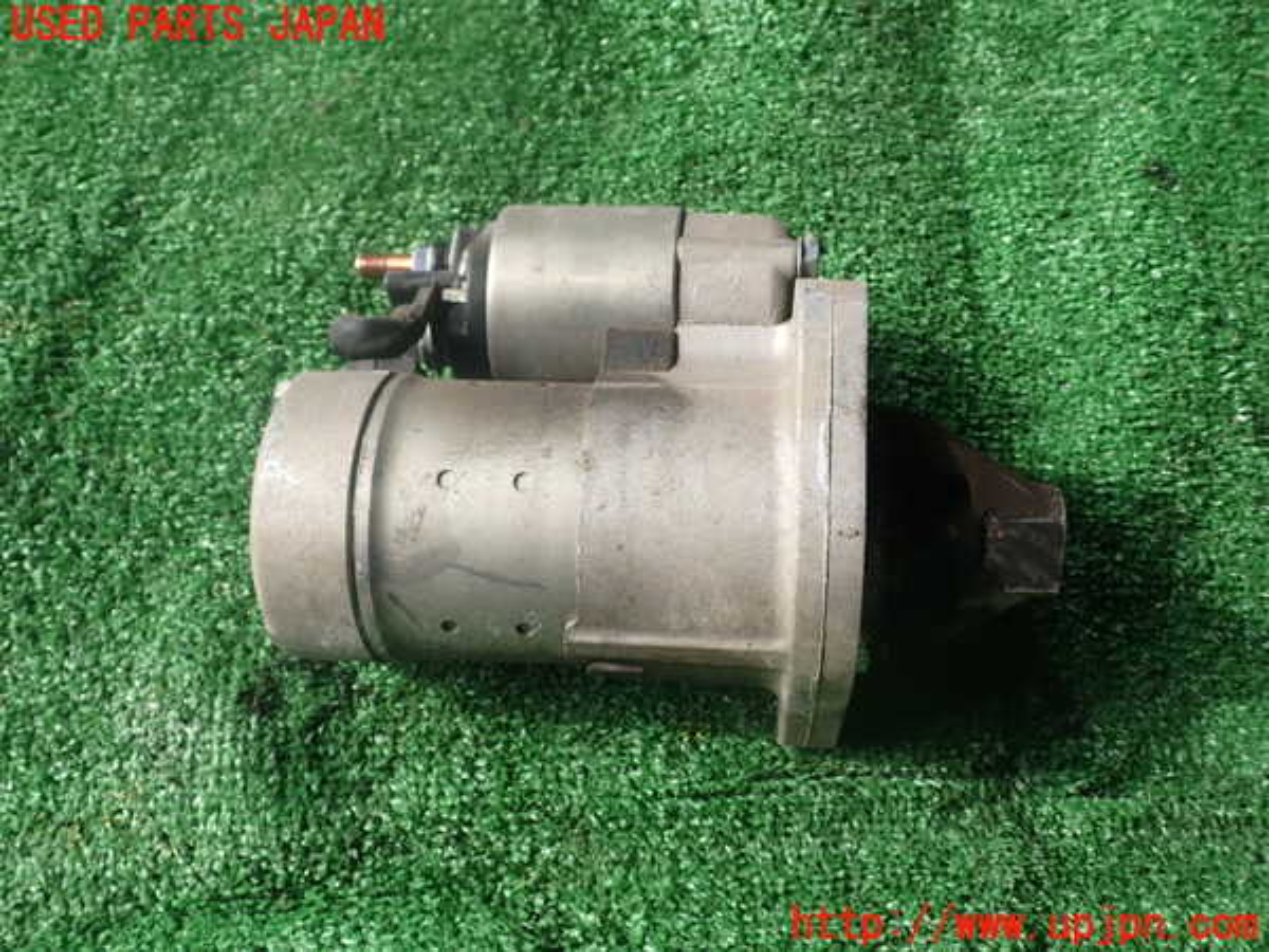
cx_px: 634
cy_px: 476
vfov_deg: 44.2
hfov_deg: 56.8
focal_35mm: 32
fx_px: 1173
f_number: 3.2
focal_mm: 5.79
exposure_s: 1/250
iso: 100
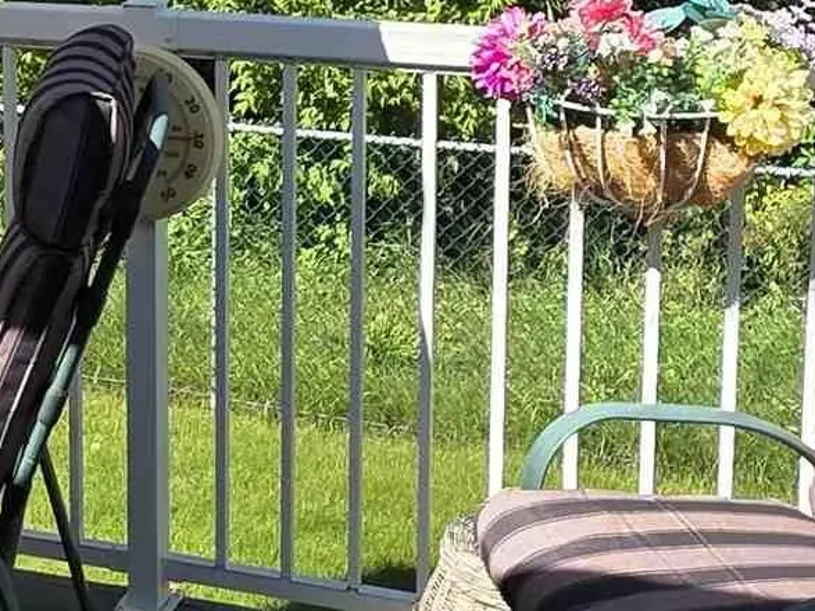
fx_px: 1601
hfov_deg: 28.2
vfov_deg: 20.8
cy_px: -11
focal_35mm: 68
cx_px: 224
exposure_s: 1/1011
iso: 40
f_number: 1.9
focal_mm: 2.2
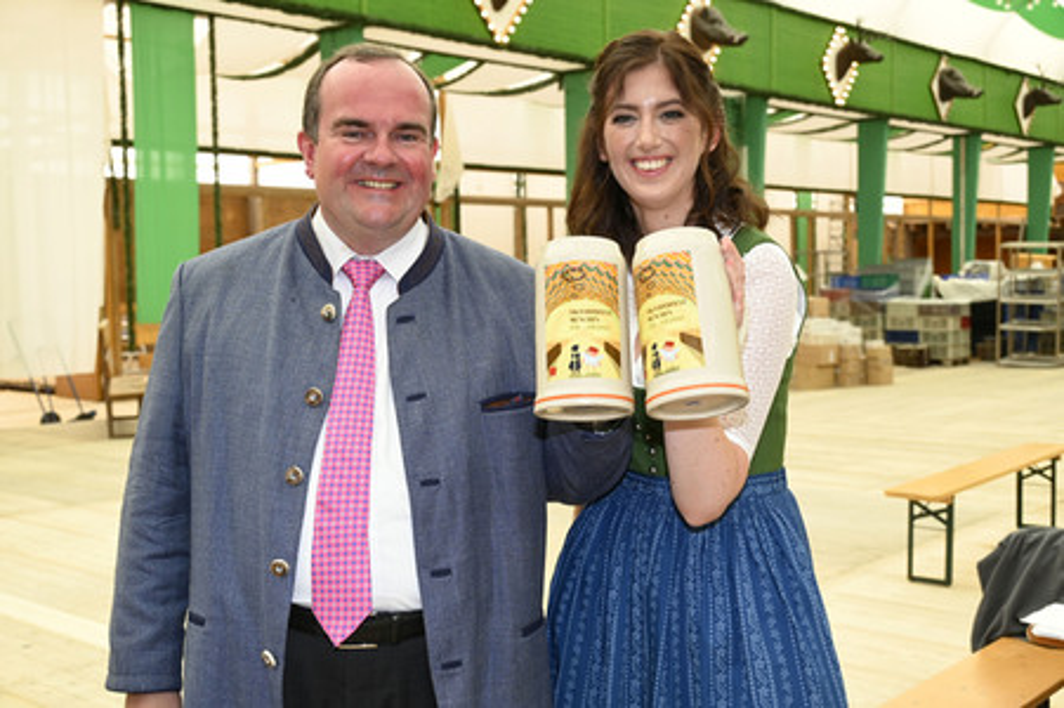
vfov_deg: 30.5
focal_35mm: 44
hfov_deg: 44.5
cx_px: 532
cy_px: 354
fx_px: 1299
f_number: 6.3
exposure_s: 1/100
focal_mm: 44
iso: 1000
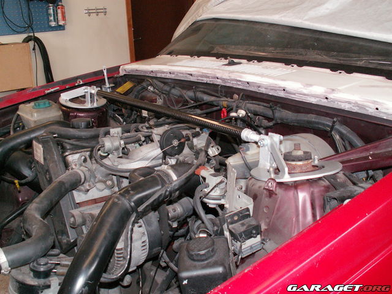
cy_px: 147
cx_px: 196
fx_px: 396
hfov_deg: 52.6
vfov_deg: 40.7
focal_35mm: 35
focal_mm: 5.86
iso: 160
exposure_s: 1/40
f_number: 2.8
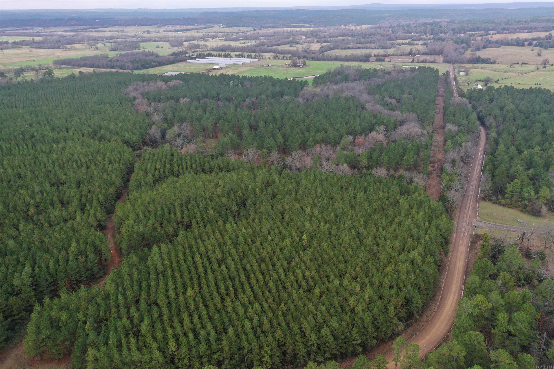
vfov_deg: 46.4
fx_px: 431
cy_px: 184
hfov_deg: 65.5
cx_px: 277
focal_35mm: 28
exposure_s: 1/160
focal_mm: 10.26
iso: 100
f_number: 4.5
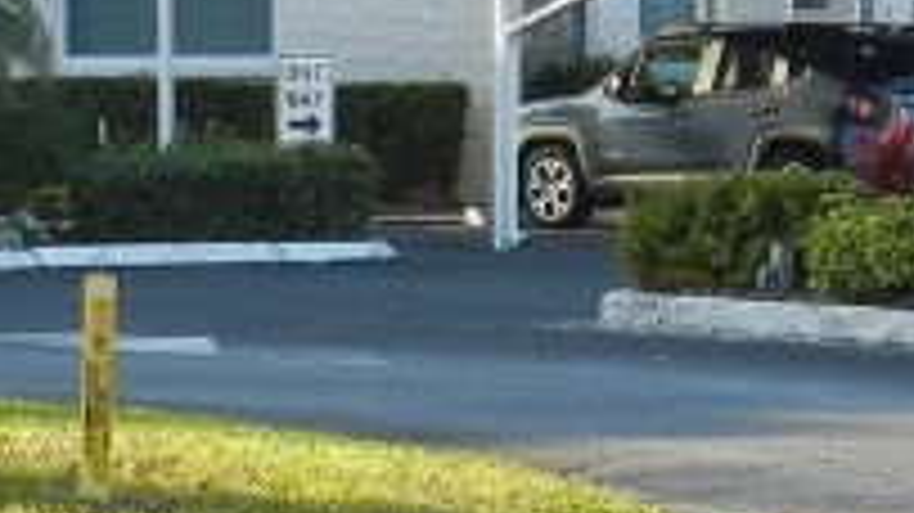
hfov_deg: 10.3
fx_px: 5063
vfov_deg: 5.8
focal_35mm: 209
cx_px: 855
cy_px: 252
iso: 160
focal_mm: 6.7
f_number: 4
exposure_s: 1/250
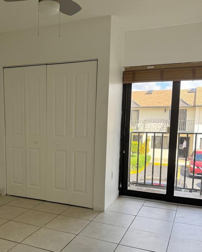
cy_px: 151
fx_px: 269
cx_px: 59
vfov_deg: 50.0
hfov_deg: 40.4
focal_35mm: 36
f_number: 1.78
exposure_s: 1/177
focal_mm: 6.76
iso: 80
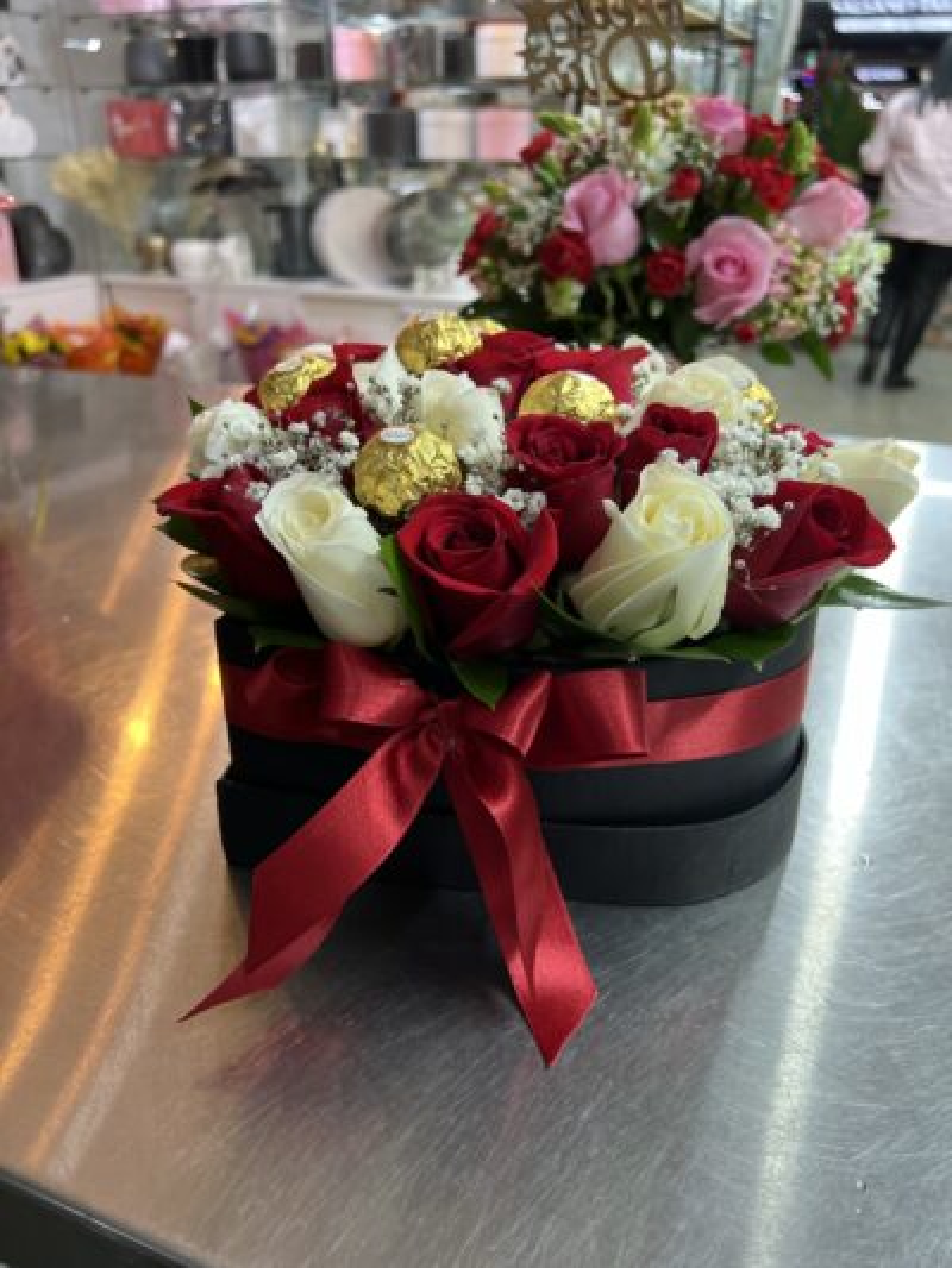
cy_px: 634
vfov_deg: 67.3
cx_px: 476
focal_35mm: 26
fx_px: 953
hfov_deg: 53.1
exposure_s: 1/60
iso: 64
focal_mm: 5.7
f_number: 1.5
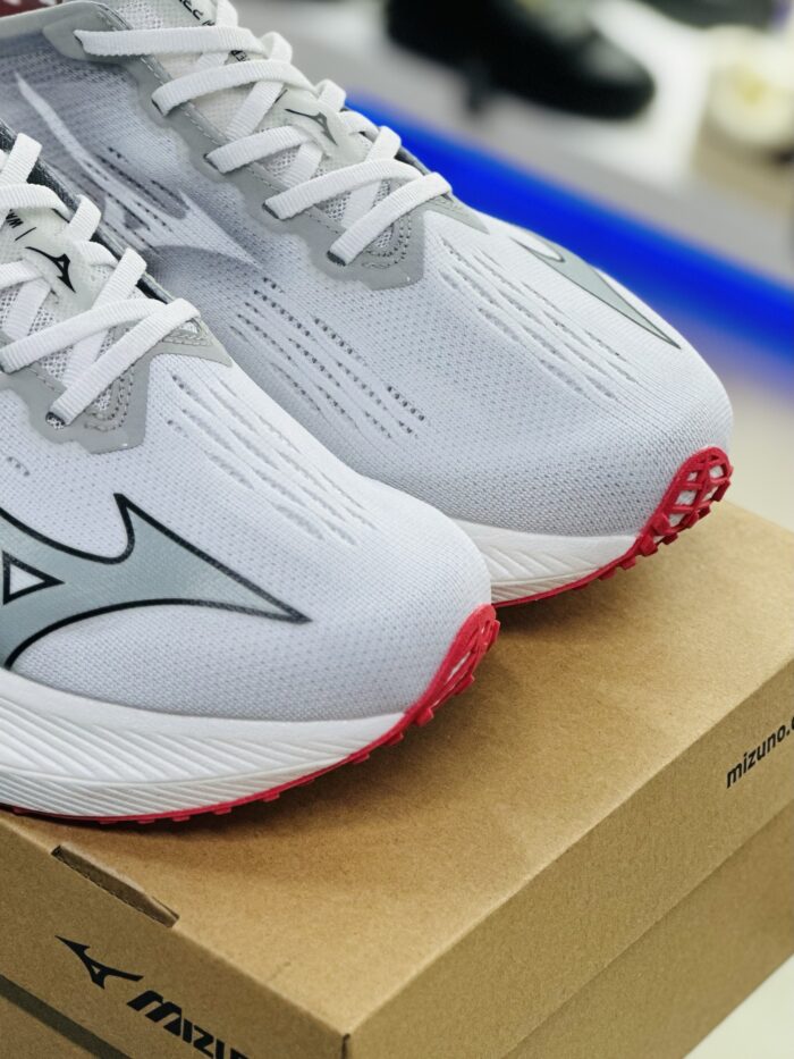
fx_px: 2354
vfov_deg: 25.3
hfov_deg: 19.1
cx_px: 397
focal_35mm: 77
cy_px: 530
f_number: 2.8
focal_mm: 9
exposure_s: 1/100
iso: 160
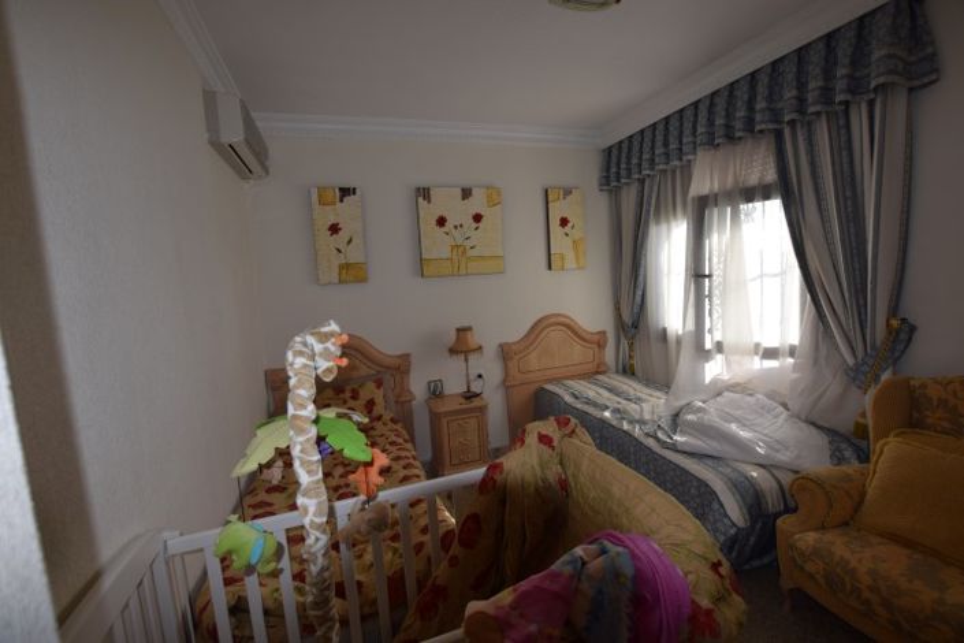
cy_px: 322
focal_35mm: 15
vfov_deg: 77.3
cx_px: 482
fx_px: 402
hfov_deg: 100.4
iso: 100
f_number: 5.6
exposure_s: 1/125
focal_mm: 10
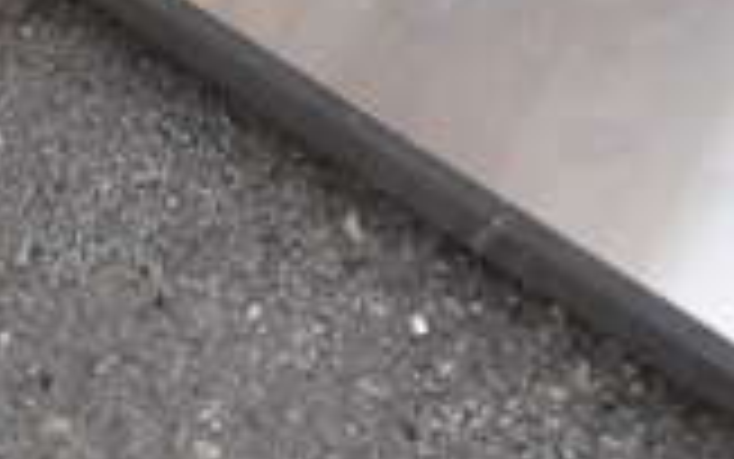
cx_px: 95
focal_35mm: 103
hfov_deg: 19.9
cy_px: -369
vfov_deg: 11.7
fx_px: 2061
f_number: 5.6
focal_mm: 18
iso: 320
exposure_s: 1/125
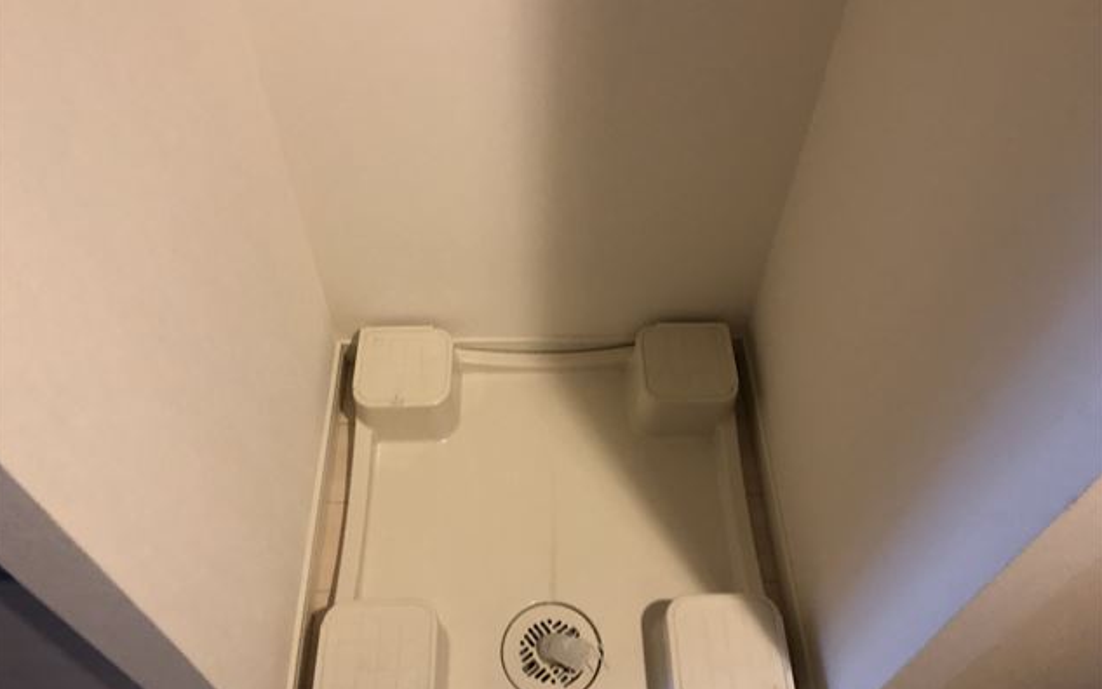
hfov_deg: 62.9
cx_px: 548
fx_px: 901
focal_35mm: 30
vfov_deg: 41.9
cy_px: 332
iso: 100
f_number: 1.8
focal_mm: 3.99
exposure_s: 1/17
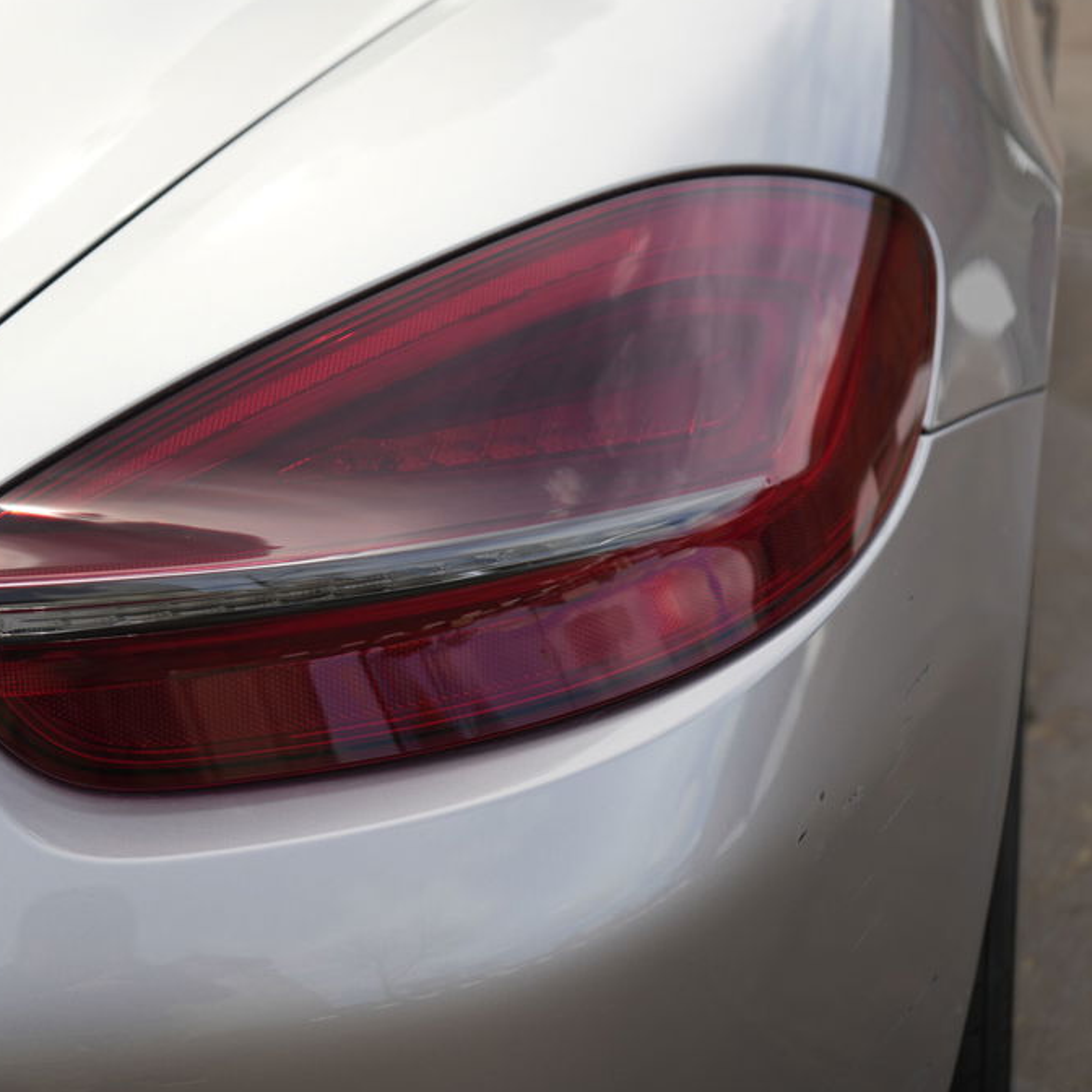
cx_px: 393
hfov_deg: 29.9
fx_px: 2034
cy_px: 544
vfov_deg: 30.0
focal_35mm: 57
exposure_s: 1/250
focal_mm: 44
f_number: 4.5
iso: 125
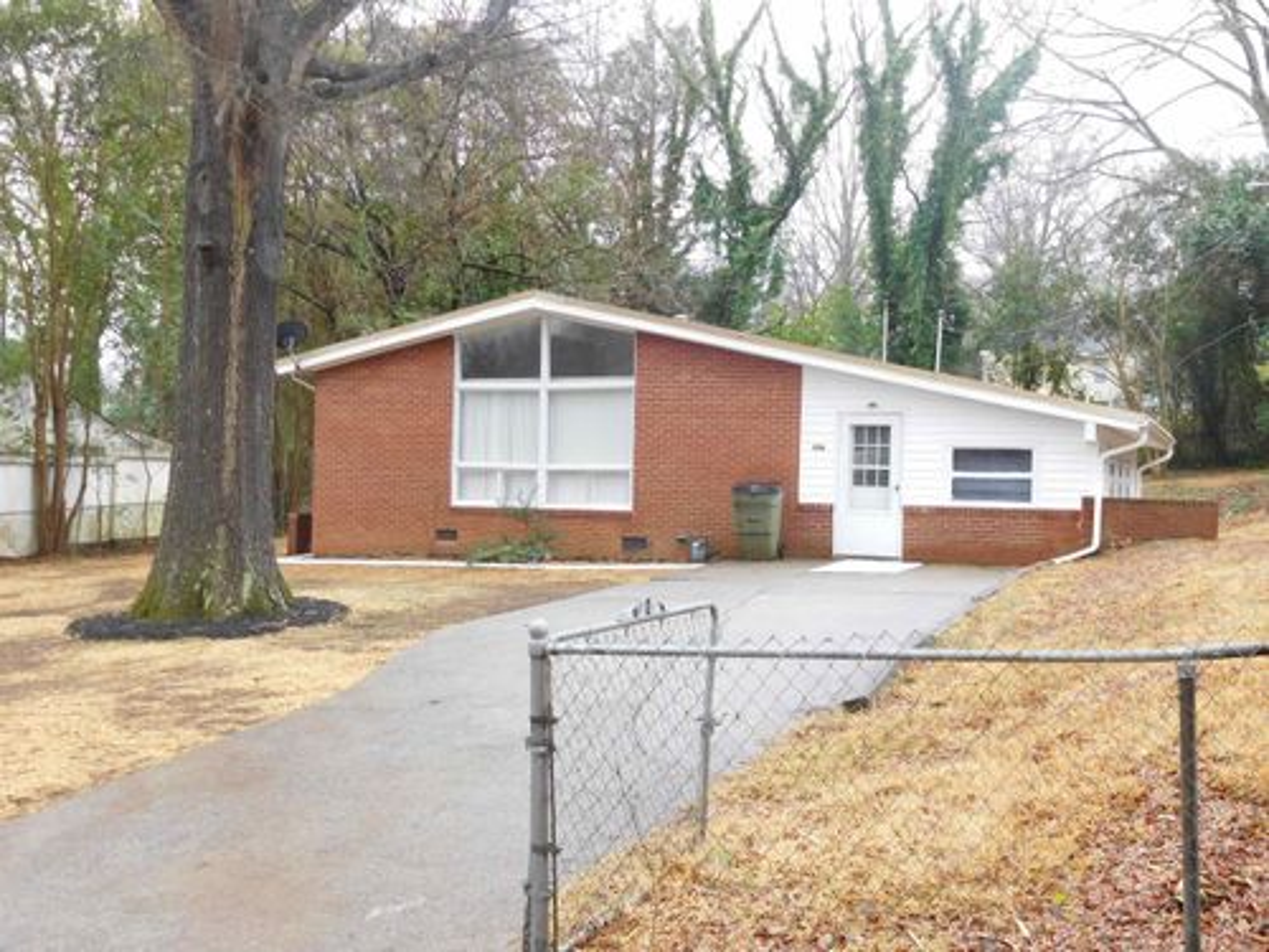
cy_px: 476
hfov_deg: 46.8
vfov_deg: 36.0
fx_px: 1466
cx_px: 634
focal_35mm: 40
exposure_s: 1/80
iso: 125
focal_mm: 7.1
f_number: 3.9
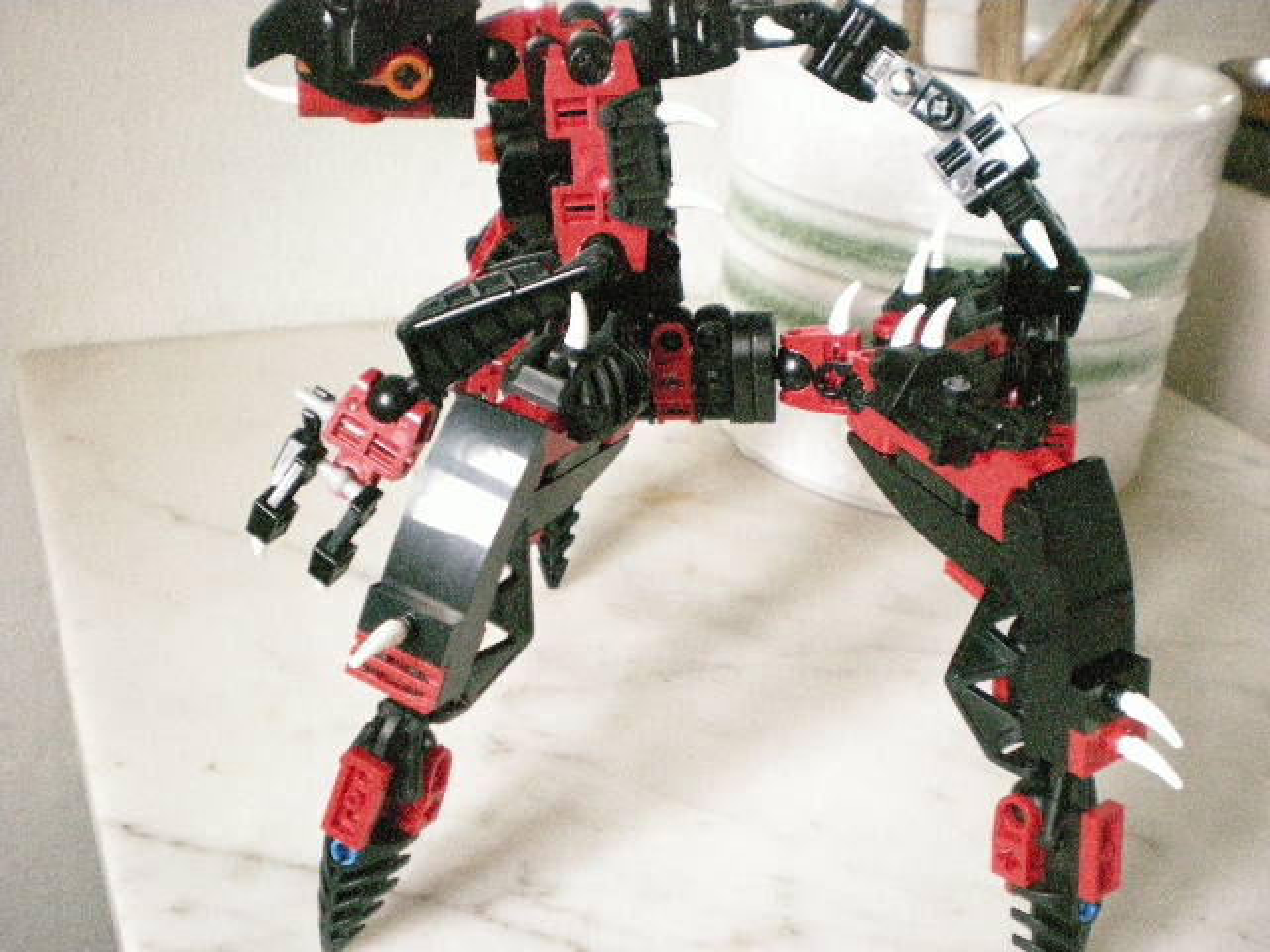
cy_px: 476
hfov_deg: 49.0
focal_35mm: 38
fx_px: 1394
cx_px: 635
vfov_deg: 37.7
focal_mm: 6.3
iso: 1000
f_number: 3.1
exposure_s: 1/91.3
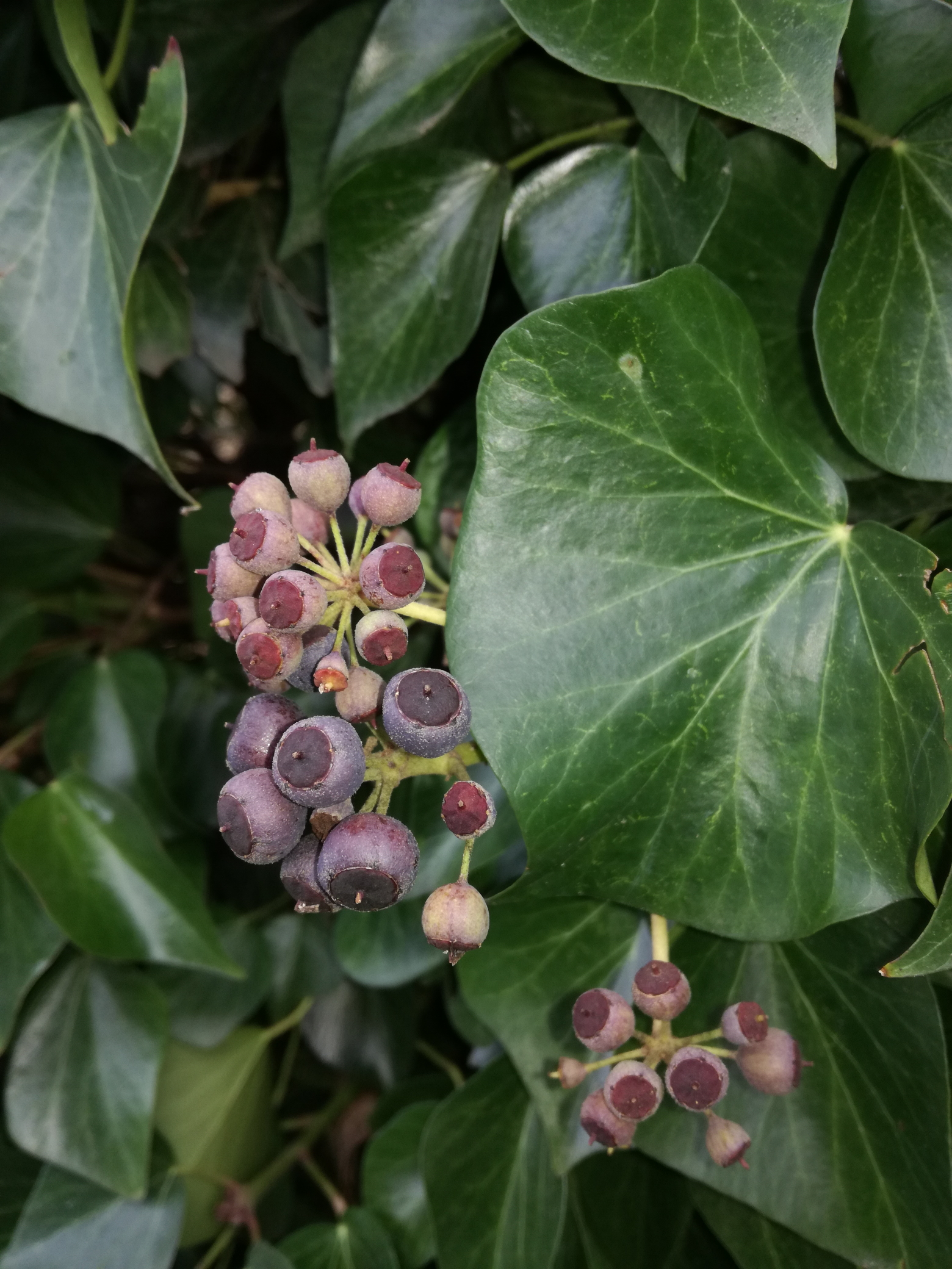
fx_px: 990
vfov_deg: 65.3
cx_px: 476
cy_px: 634
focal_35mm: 27
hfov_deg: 51.4
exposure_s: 1/50
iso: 50
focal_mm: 3.79
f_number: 2
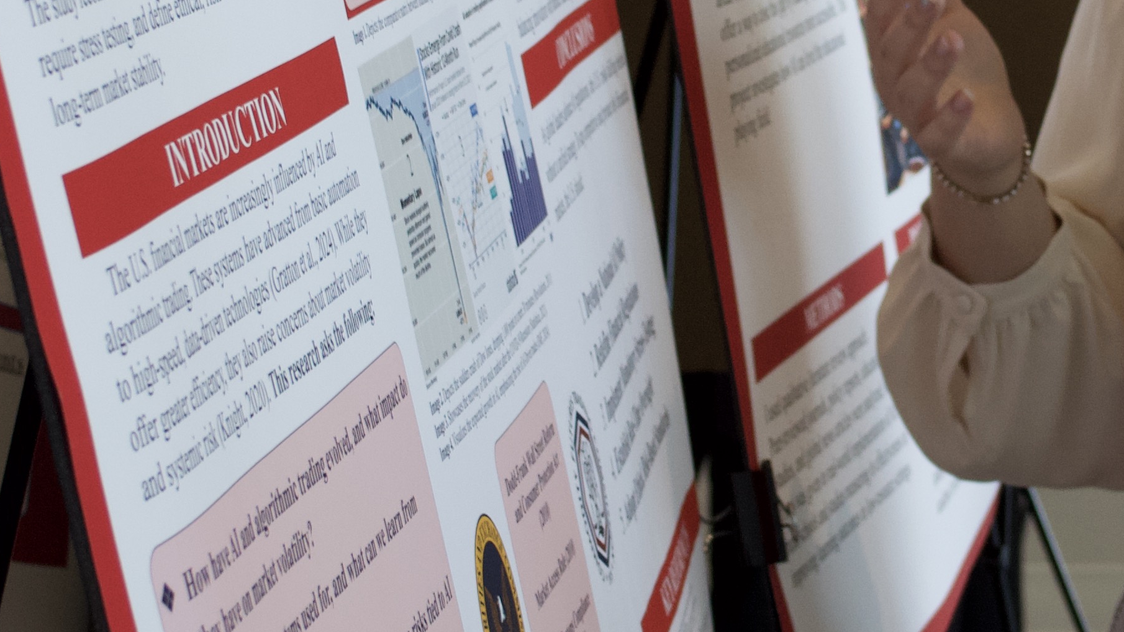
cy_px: 7
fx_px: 4977
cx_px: 876
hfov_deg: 12.8
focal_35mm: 167
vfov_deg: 7.2
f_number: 4.8
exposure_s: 1/60
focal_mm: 32
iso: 400
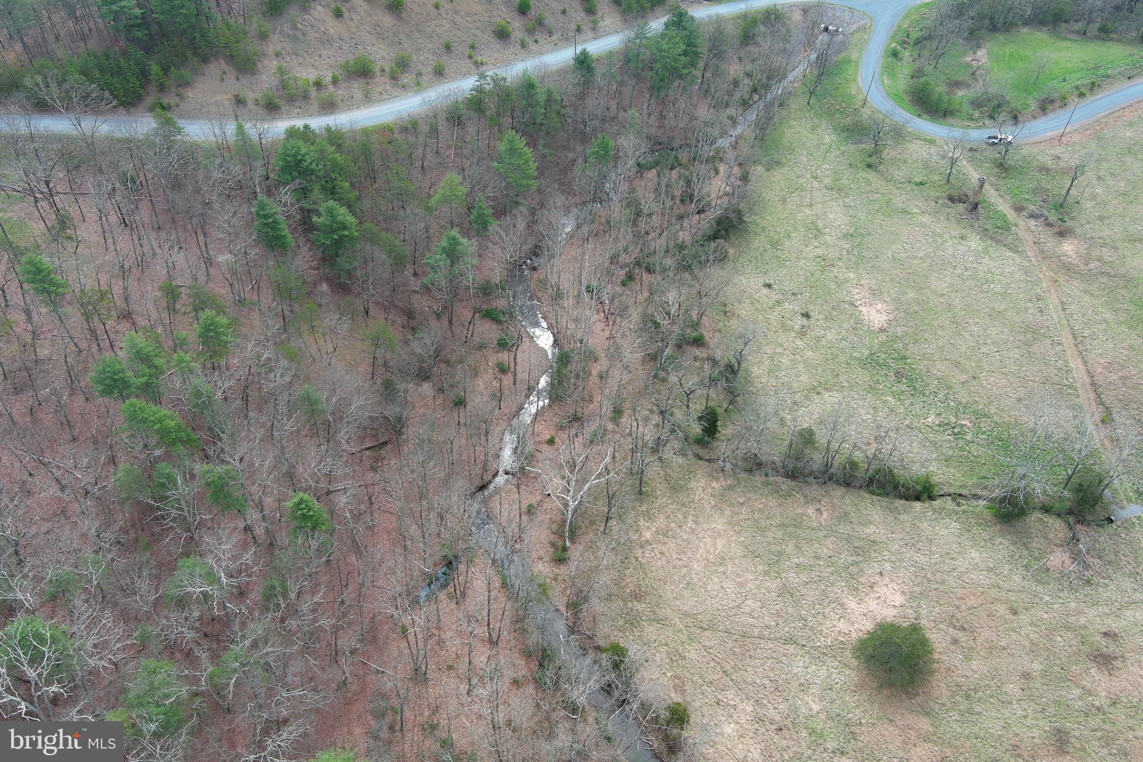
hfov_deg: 63.7
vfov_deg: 45.0
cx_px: 572
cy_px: 381
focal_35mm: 29
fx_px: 921
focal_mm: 10.57
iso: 100
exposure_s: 1/390
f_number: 2.8
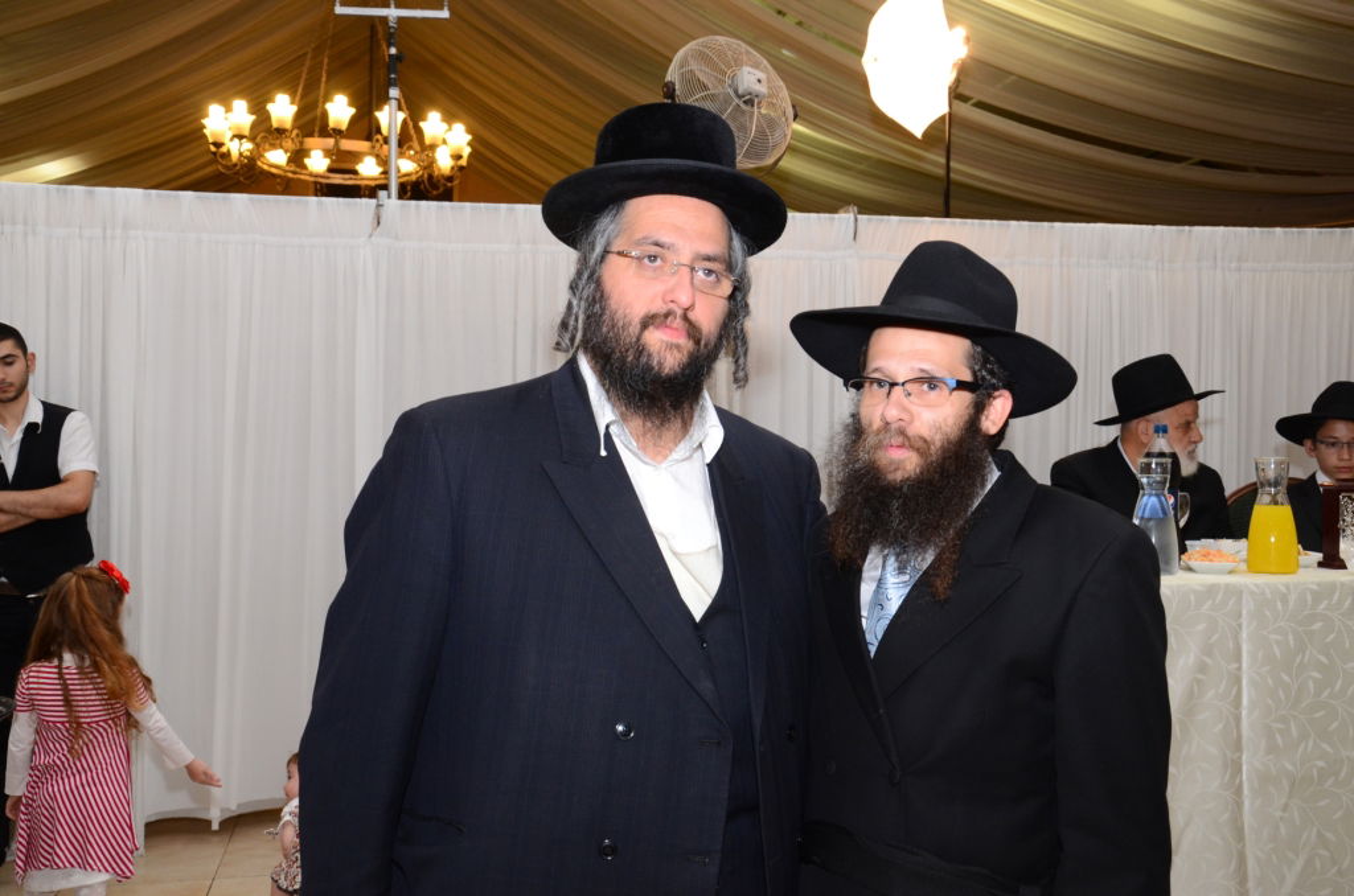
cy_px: 448
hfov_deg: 49.6
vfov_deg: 34.1
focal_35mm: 39
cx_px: 677
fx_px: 1464
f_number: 5.6
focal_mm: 26
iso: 800
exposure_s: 1/125
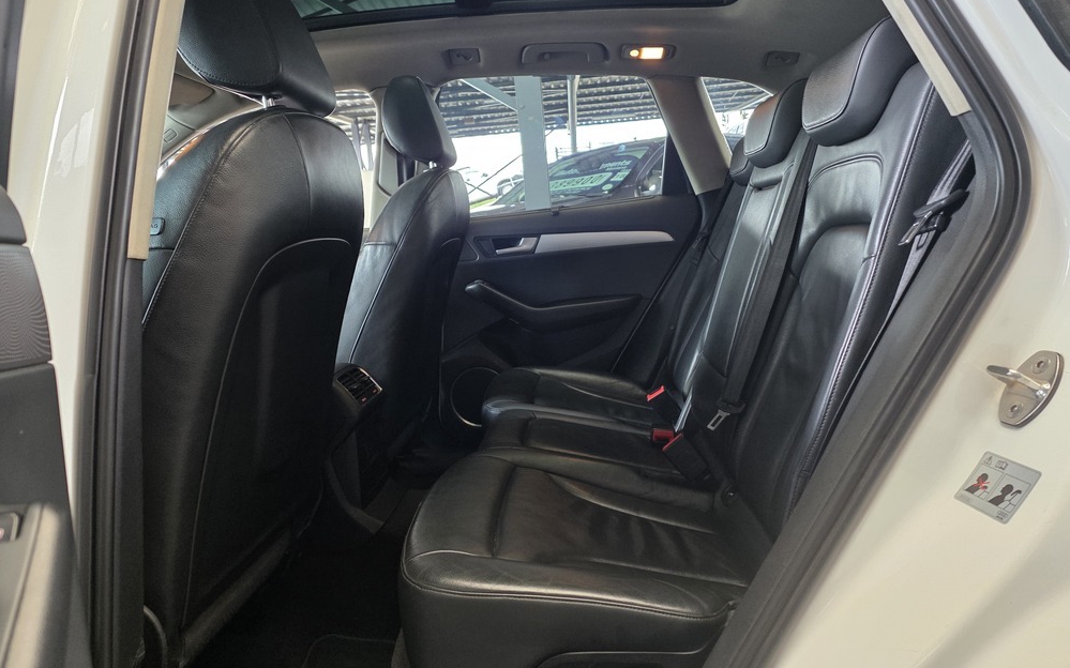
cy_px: 310
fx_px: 729
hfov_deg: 72.6
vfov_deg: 49.2
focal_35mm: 25
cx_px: 542
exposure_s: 1/100
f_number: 1.7
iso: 250
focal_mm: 6.25
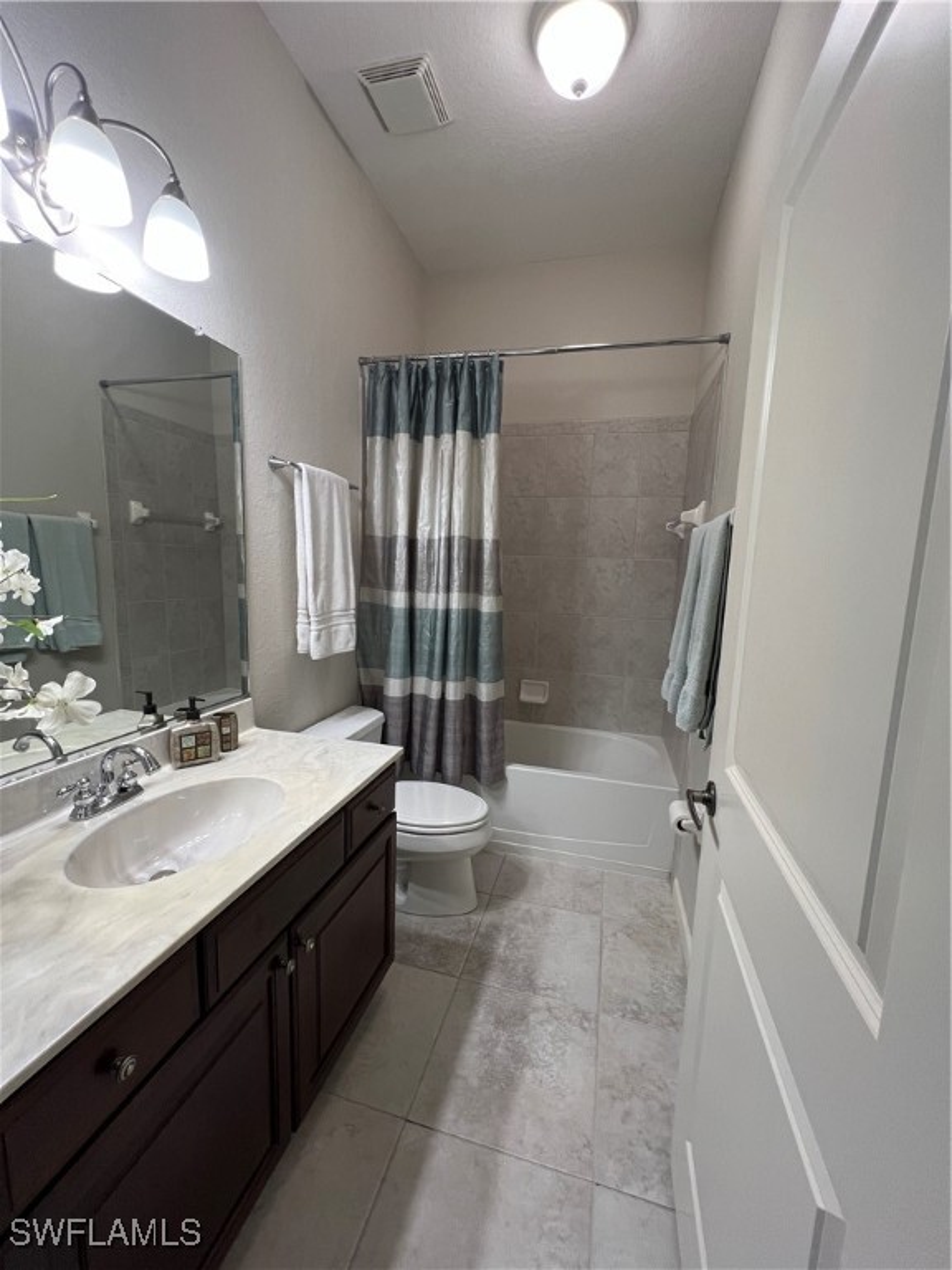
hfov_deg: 89.9
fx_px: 477
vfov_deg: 106.2
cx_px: 476
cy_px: 635
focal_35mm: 13
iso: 160
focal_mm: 1.57
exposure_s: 1/120
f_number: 1.8
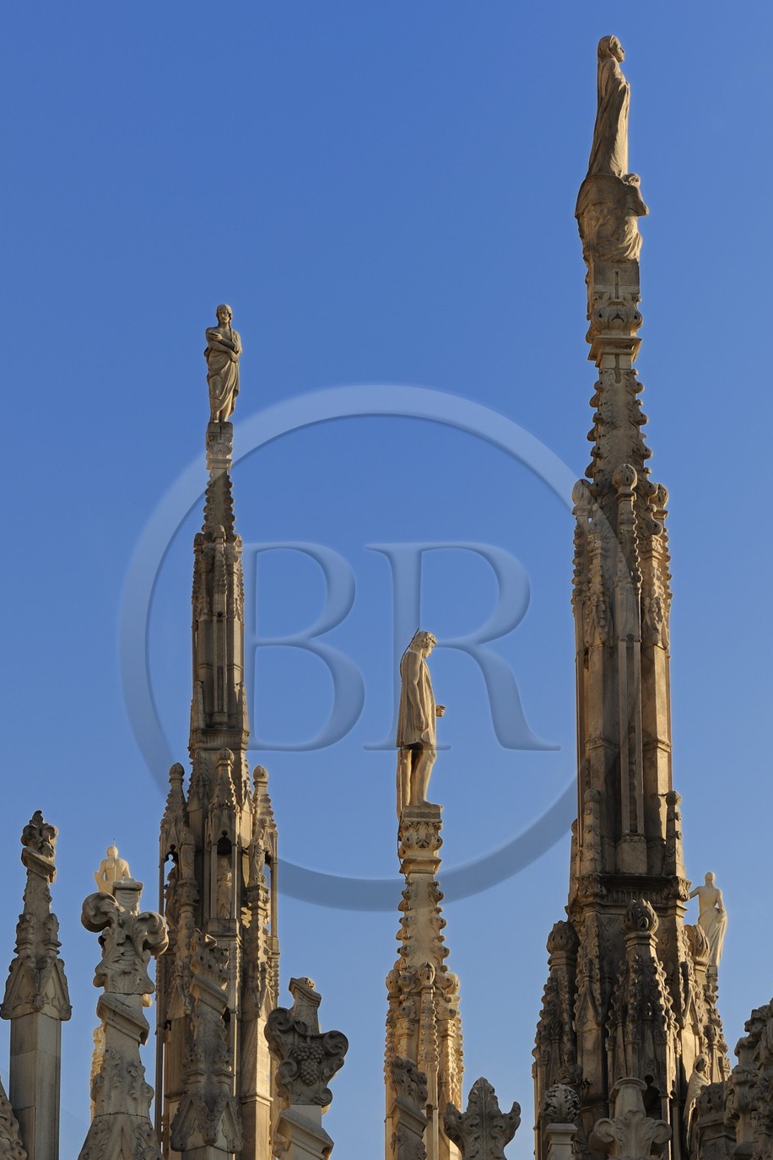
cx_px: 378
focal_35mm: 142
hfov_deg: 9.7
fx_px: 4576
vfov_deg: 14.4
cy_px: 648
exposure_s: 1/200
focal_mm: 122
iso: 200
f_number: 10
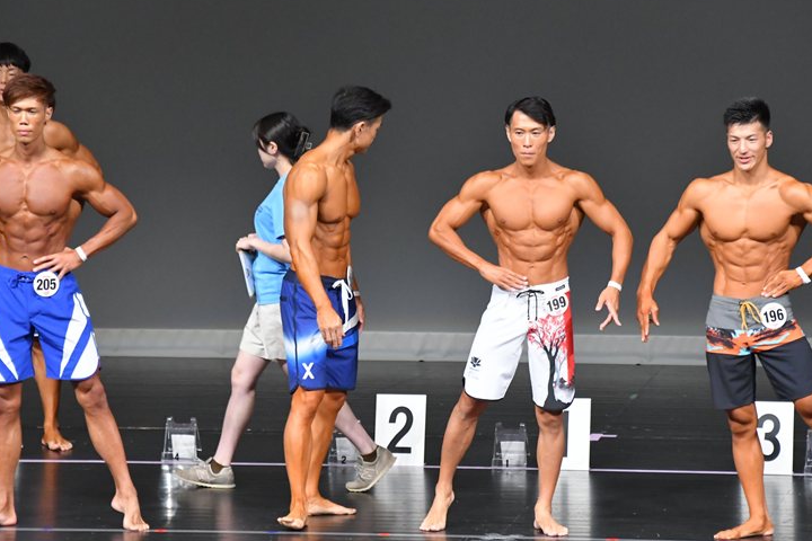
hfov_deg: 6.4
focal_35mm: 323
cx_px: 411
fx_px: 7285
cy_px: 274
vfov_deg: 4.3
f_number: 5.6
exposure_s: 1/400
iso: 5000
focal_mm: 200
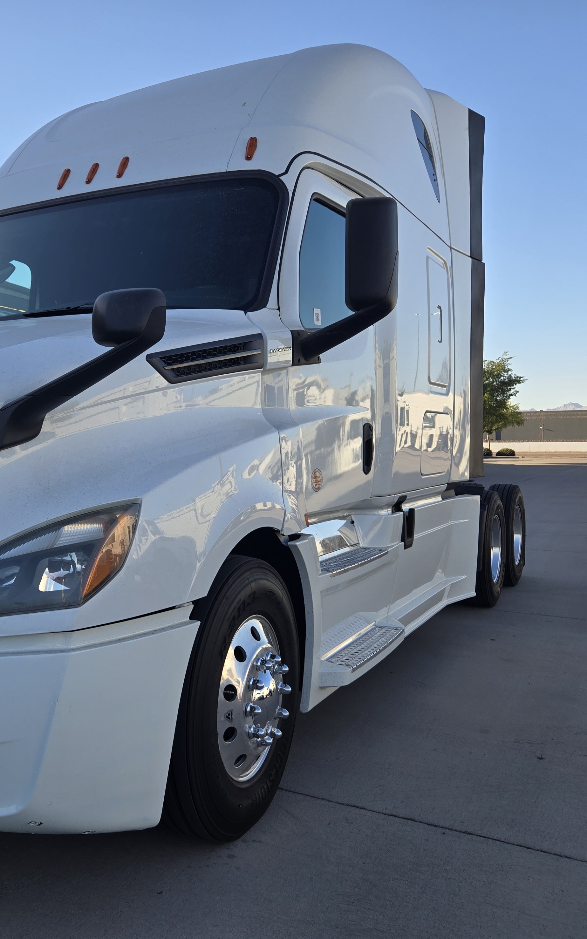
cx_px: 134
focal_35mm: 33
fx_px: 845
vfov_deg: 58.1
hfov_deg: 37.2
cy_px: 467
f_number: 1.8
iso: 25
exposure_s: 1/720
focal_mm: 5.4
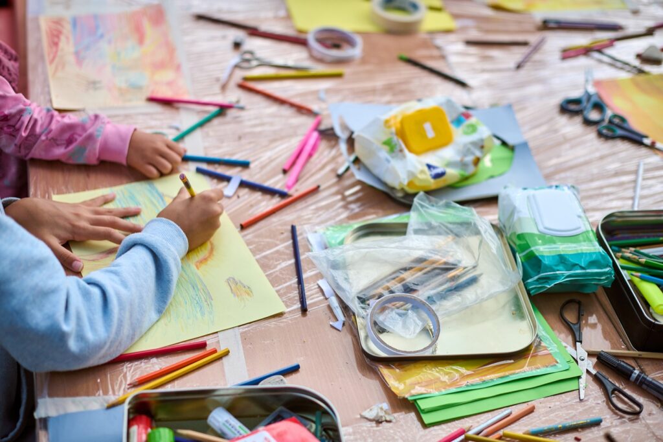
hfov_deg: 39.6
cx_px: 332
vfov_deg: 27.0
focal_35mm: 50
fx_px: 920
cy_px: 221
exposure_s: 1/8000
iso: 400
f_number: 2
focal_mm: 50
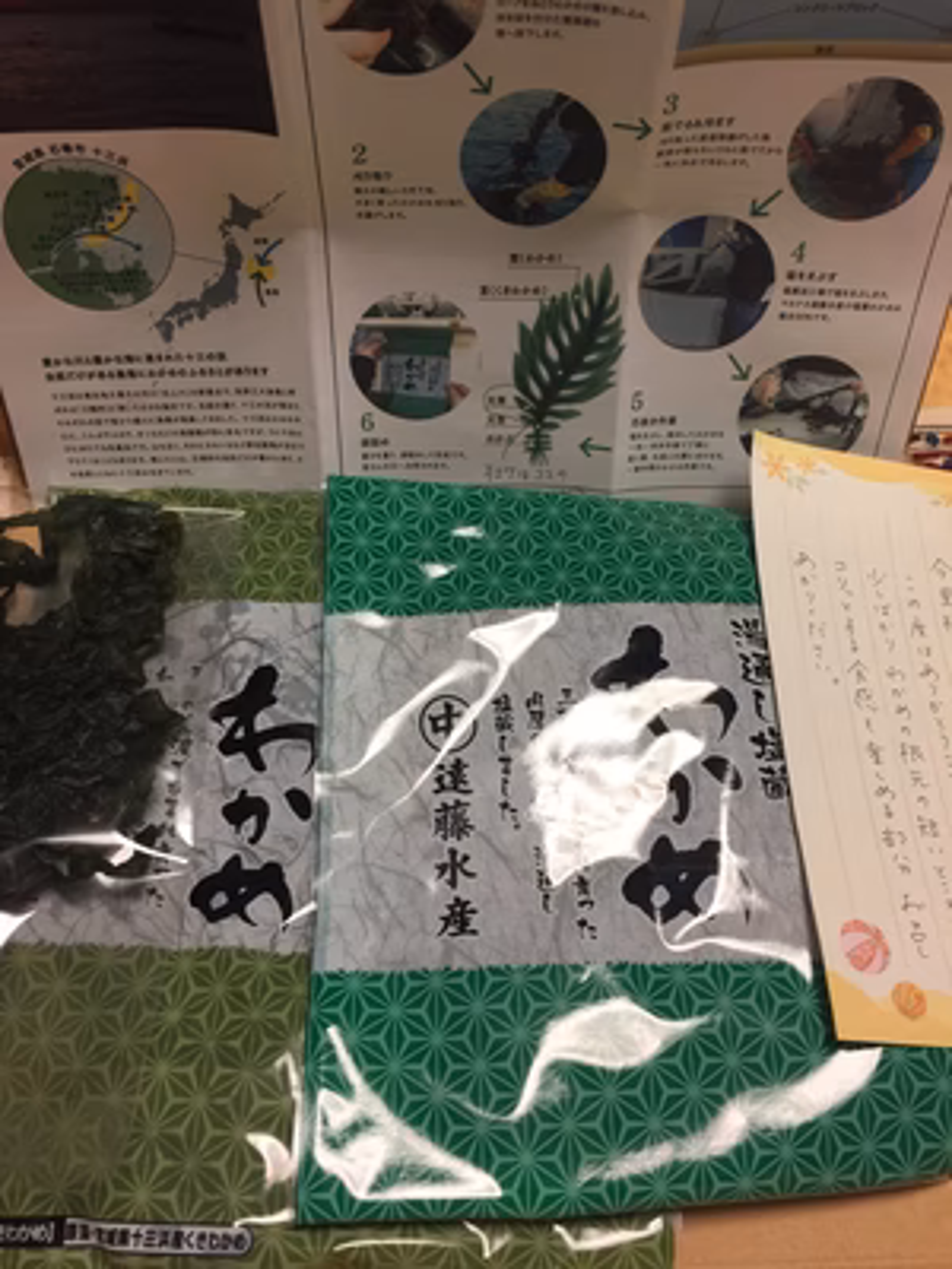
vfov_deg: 61.7
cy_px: 634
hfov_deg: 48.2
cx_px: 476
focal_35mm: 29
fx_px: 1063
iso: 32
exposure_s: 1/30
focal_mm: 4.15
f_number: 2.2
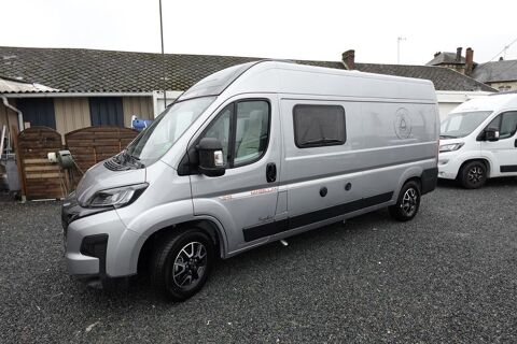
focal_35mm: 20
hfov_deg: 84.0
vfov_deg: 61.9
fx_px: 287
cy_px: 172
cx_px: 258
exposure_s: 1/200
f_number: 2
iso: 125
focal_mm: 7.6
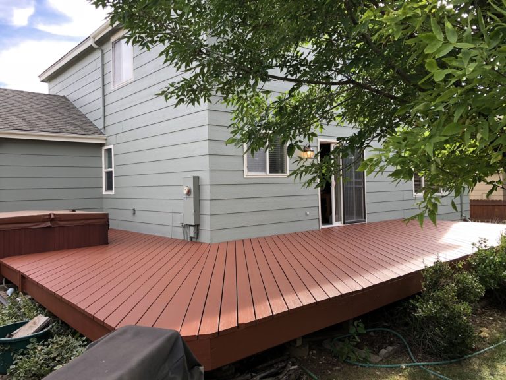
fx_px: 409
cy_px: 190
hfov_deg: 63.4
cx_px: 253
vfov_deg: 49.7
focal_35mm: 28
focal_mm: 4
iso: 20
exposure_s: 1/199
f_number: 1.8
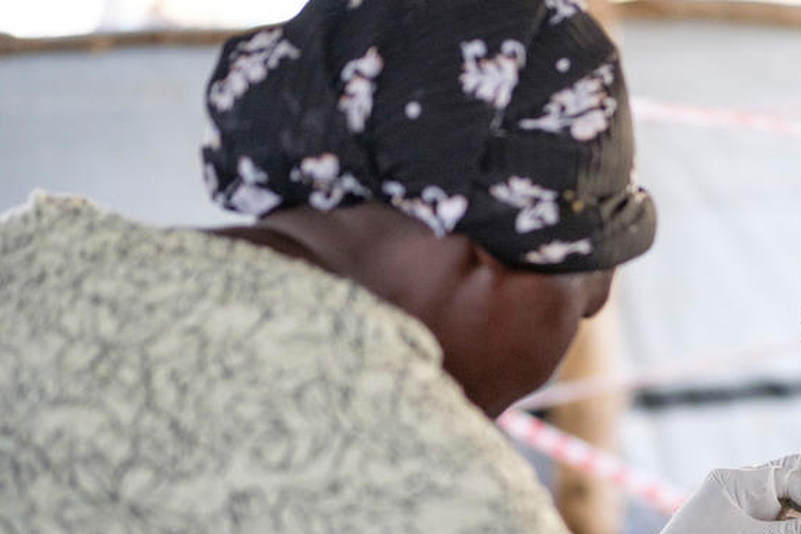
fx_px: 2826
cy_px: 418
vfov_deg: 10.8
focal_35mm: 127
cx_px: 661
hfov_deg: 16.0
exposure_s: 1/420
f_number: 2
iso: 1600
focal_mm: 50
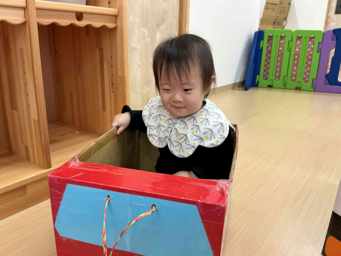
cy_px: 128
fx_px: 286
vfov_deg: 48.2
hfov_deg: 61.7
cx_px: 170
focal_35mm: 29
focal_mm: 3
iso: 50
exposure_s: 1/60
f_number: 1.8
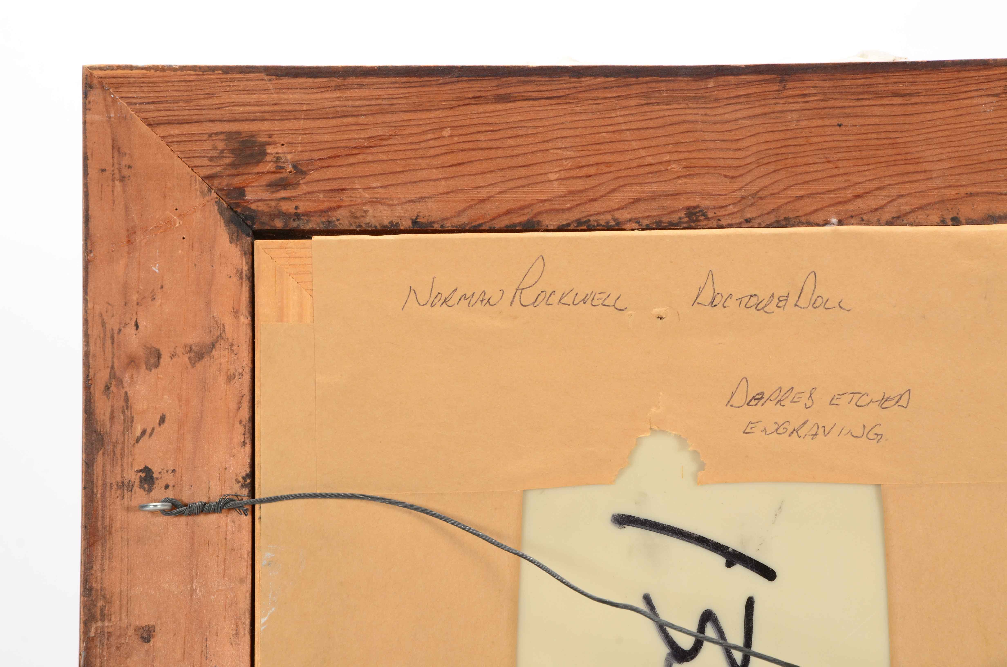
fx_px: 4396
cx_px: 504
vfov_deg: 8.7
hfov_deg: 13.1
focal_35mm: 158
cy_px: 334
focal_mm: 105
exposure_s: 1/160
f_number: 14
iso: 200
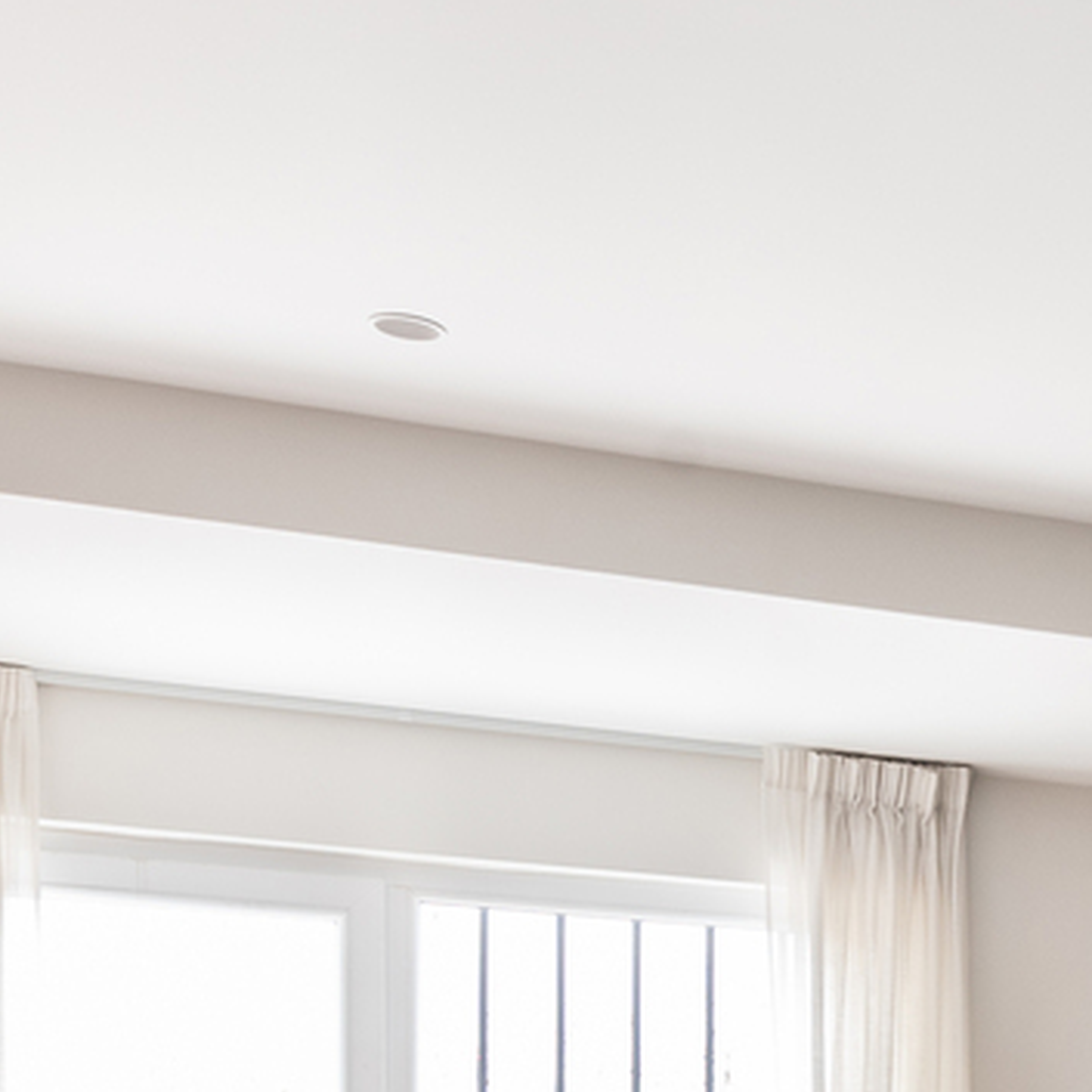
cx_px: 1692
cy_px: 1431
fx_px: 2820
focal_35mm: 79
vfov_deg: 20.1
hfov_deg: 19.0
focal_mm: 16
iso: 125
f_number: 9
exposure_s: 1/4
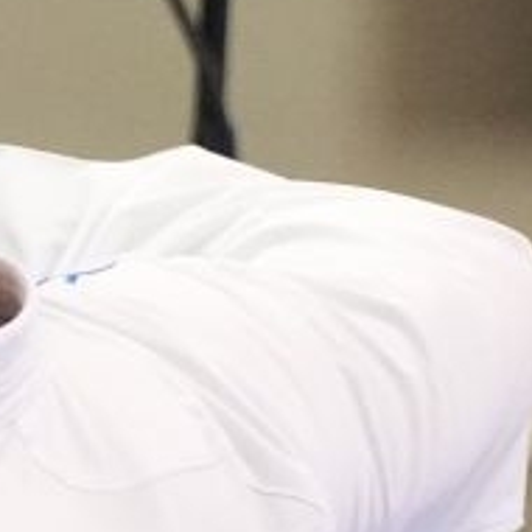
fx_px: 42061
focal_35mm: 2419
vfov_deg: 0.7
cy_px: 608
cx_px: -1870
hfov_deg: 0.7
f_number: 2.8
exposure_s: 1/1000
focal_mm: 200
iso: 4000
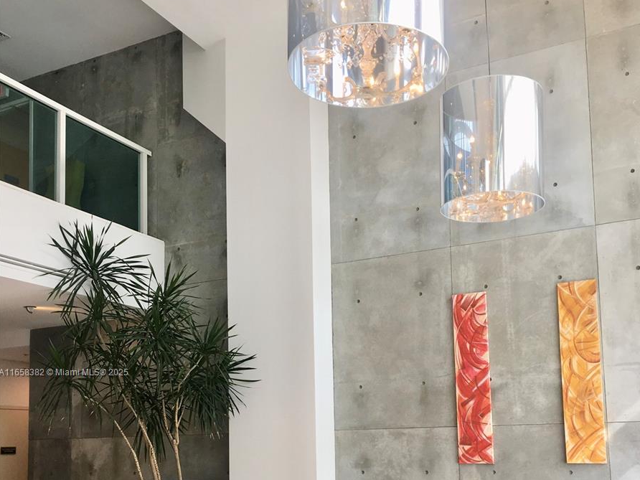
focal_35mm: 39
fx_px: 721
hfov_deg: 47.9
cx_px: 320
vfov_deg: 35.8
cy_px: 373
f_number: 2.2
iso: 25
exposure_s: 1/60
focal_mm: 4.15
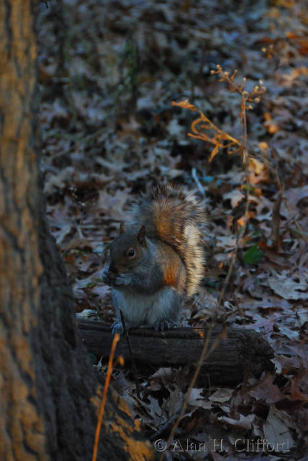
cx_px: 154
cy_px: 230
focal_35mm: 255
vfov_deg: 8.1
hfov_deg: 5.4
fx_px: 3266
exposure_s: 1/320
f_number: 5.6
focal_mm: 170
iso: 1600
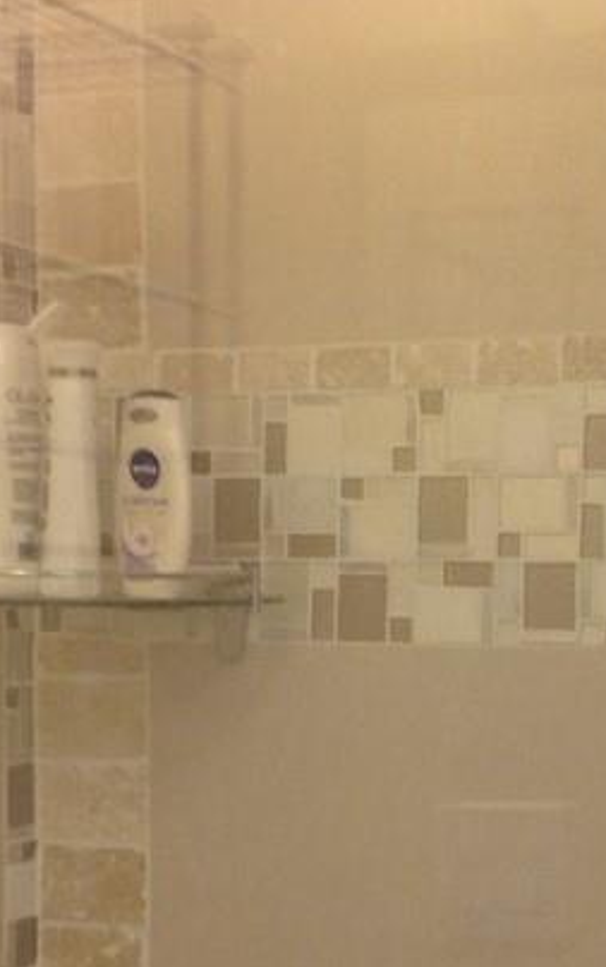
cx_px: 400
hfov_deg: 13.9
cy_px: 749
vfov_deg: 21.8
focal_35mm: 94
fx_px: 2480
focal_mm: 4.28
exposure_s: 1/30
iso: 64
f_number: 2.4
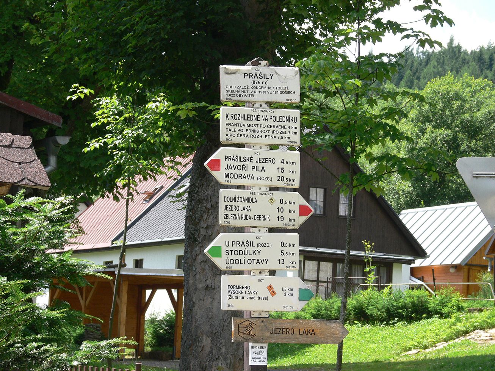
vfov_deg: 11.7
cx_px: 248
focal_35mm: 127
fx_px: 1816
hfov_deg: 15.5
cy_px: 186
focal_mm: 26.9
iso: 100
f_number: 5.6
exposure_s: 1/200
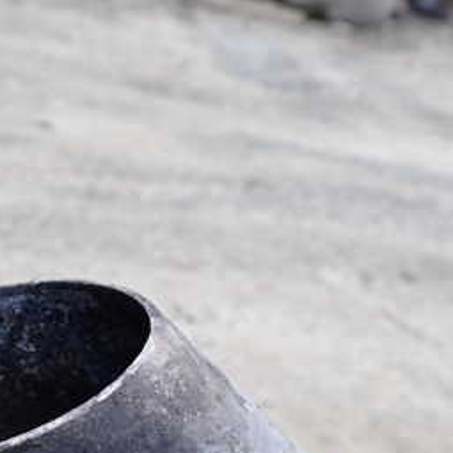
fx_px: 770
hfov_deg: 32.1
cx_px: 105
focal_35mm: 52
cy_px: 396
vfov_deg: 31.5
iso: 100
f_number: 2.8
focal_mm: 4.5
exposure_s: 1/200
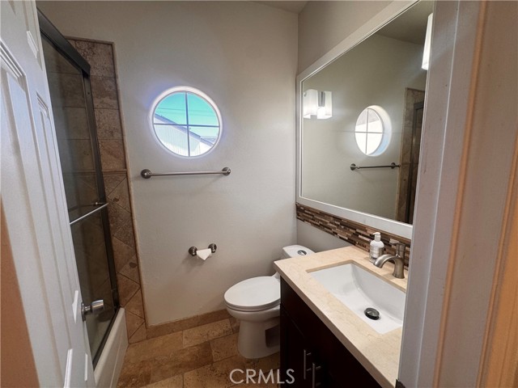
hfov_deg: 102.1
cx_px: 259
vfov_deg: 85.7
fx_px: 209
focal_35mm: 14
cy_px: 194
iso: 100
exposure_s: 1/120
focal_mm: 2.22
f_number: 2.2
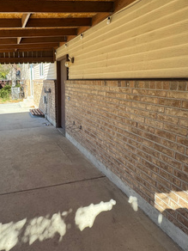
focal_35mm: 23
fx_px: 167
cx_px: 48
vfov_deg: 73.5
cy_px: 107
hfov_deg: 56.1
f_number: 2.2
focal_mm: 2.22
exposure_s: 1/259
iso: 40
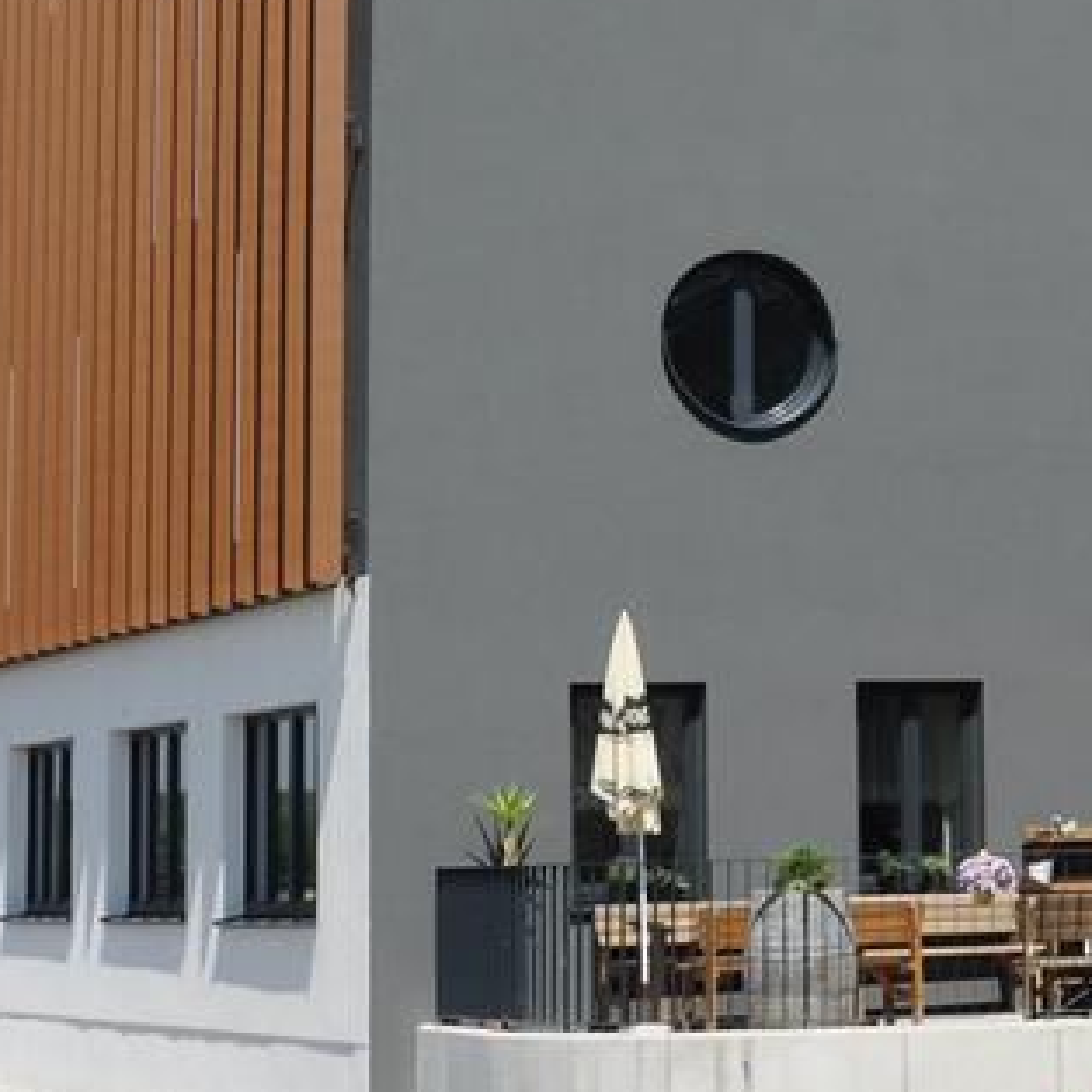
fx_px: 2962
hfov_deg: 19.3
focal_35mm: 83
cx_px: 1429
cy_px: 73
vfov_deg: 20.4
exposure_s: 1/400
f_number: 10
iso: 200
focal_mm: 20
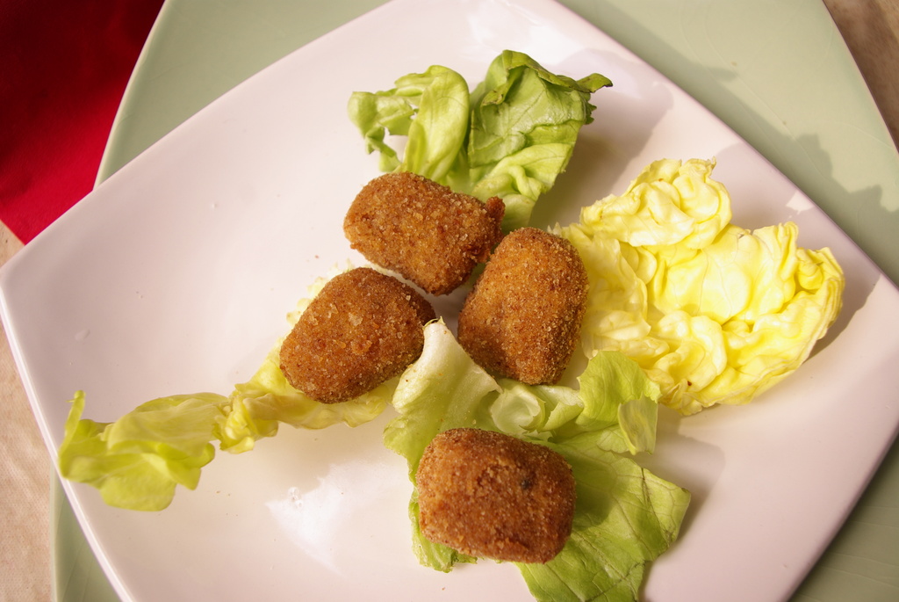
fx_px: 675
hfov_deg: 67.3
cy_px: 301
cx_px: 450
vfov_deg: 48.0
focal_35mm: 27
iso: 100
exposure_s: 1/60
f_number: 4.5
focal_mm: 18
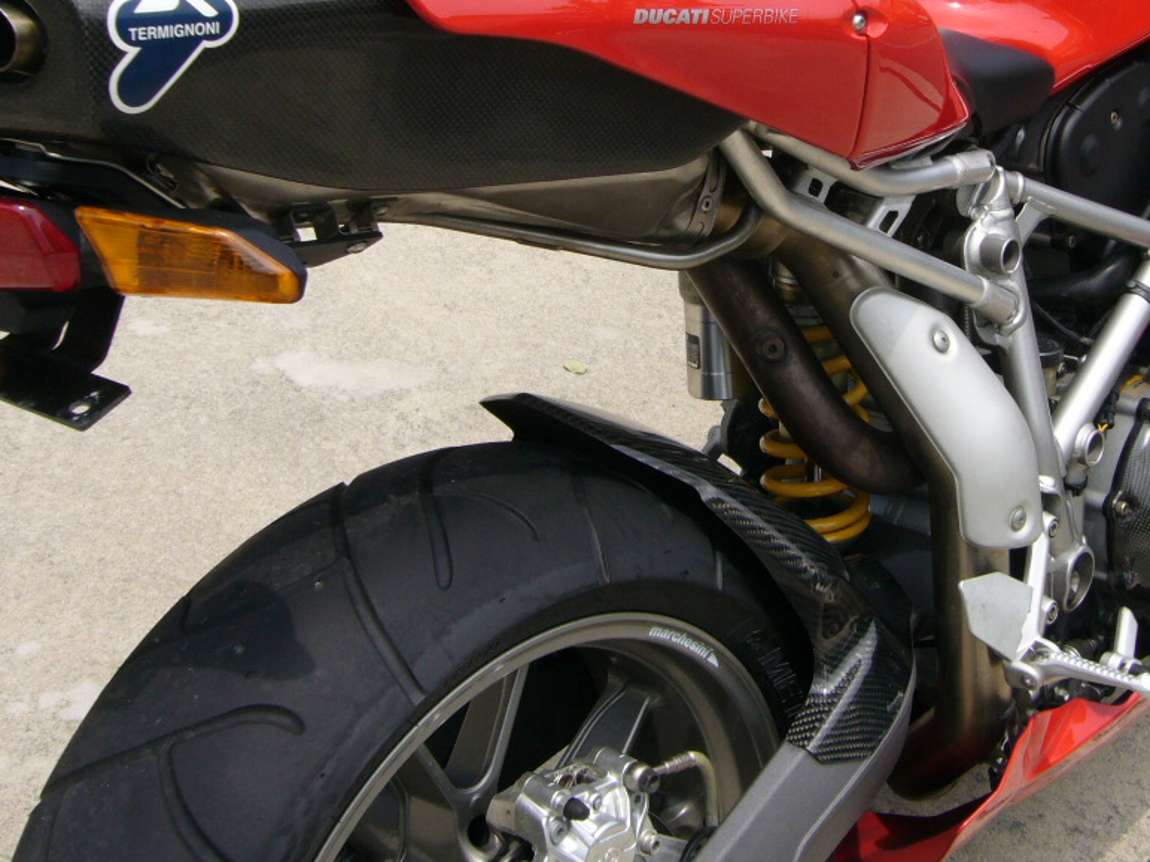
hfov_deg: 33.0
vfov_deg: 24.9
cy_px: 185
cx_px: 751
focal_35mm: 58
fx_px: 1927
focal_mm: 5.8
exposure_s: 1/400
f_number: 5.6
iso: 80
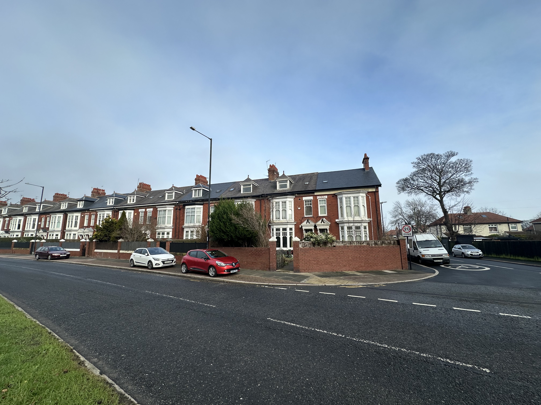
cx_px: 270
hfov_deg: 102.1
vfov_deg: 85.7
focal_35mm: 14
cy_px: 202
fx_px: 219
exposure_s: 1/1052
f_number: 2.2
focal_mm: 2.22
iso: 50
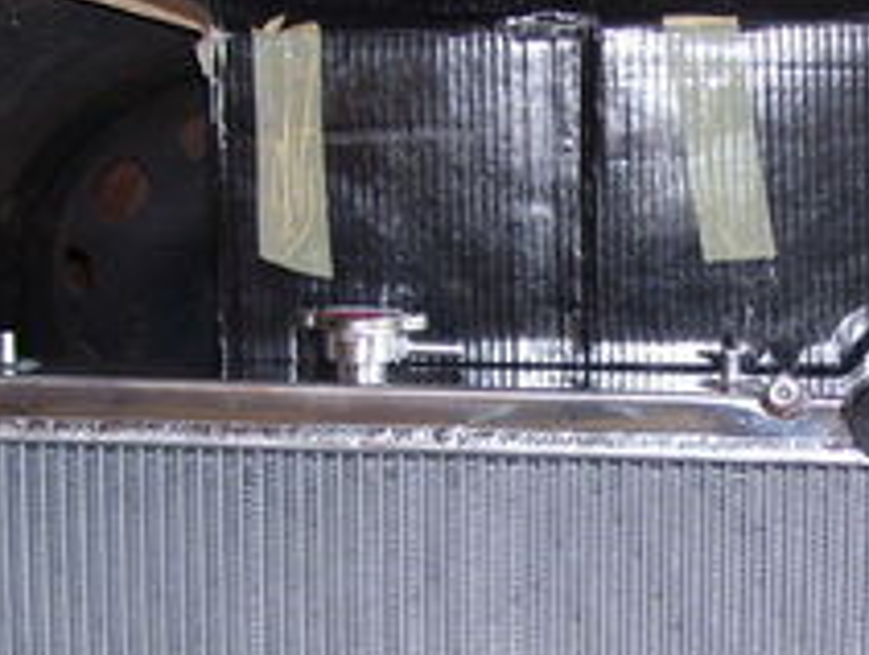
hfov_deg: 17.4
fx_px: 2816
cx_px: 647
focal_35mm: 112
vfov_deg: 13.2
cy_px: 486
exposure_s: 1/60
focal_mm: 6
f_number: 2.7
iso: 80
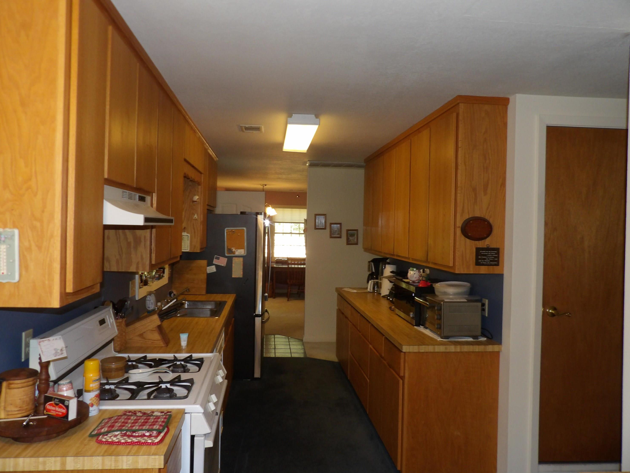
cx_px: 303
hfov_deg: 69.4
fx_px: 455
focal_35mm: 25
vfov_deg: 54.9
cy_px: 232
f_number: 3.2
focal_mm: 4.3
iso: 200
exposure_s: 1/33
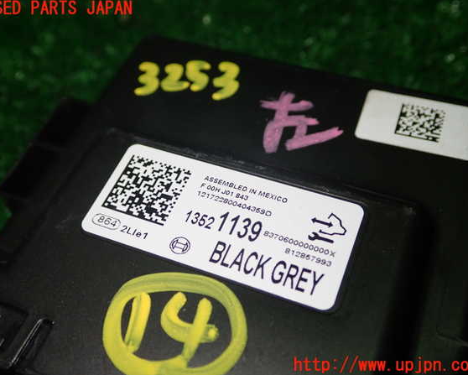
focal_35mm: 43
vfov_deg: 34.9
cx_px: 231
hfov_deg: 42.9
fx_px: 596
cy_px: 187
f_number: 2.8
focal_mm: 7.31
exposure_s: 1/60
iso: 200
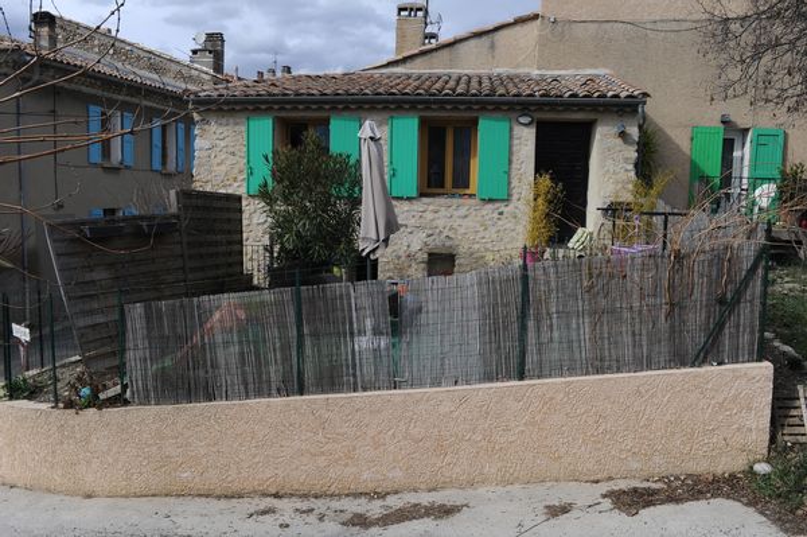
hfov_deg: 65.5
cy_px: 268
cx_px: 404
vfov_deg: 46.3
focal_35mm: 28
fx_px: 627
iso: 500
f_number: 11
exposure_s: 1/500
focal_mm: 28
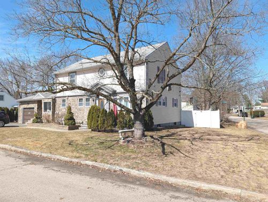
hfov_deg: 71.5
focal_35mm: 24
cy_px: 101
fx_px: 186
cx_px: 134
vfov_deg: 56.9
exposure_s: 1/1715
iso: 20
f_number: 1.68
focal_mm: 6.9
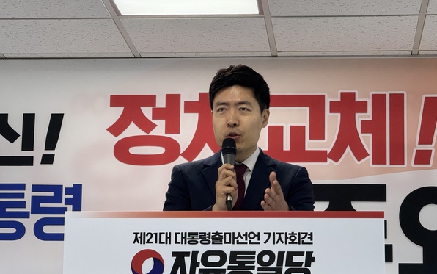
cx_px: 218
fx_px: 1525
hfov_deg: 16.3
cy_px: 152
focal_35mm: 128
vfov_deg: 10.2
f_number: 2.8
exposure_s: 1/120
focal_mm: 15.66
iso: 125
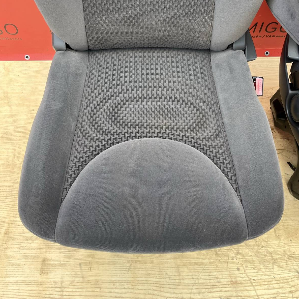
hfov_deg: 52.5
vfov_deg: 51.6
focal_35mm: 31
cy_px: 100
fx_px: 303
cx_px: 150
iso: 40
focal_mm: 5.1
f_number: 1.6
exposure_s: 1/221
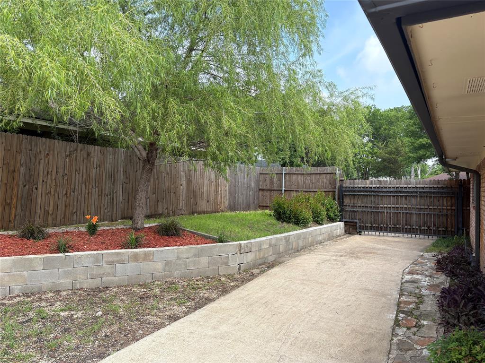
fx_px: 364
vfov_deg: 53.1
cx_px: 242
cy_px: 182
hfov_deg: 67.3
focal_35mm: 26
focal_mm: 5.96
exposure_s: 1/1217
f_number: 1.6
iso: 50
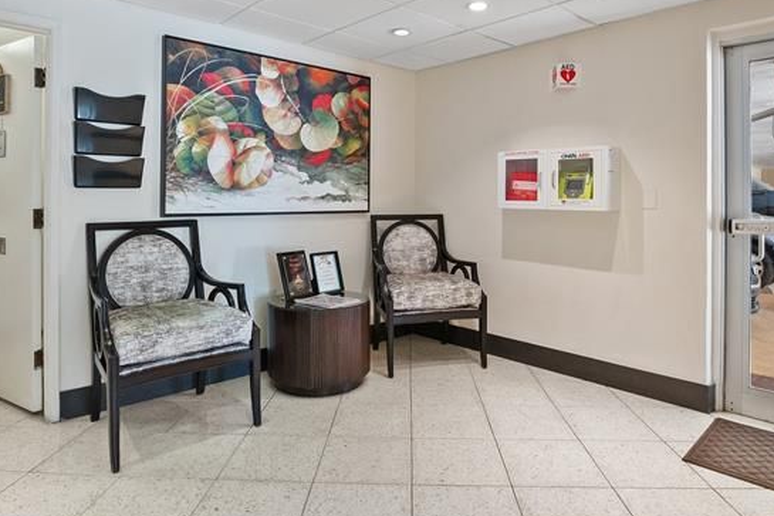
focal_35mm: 22
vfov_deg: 56.8
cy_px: 210
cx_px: 381
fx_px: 473
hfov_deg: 78.6
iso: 2000
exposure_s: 1/15
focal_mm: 10
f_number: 8
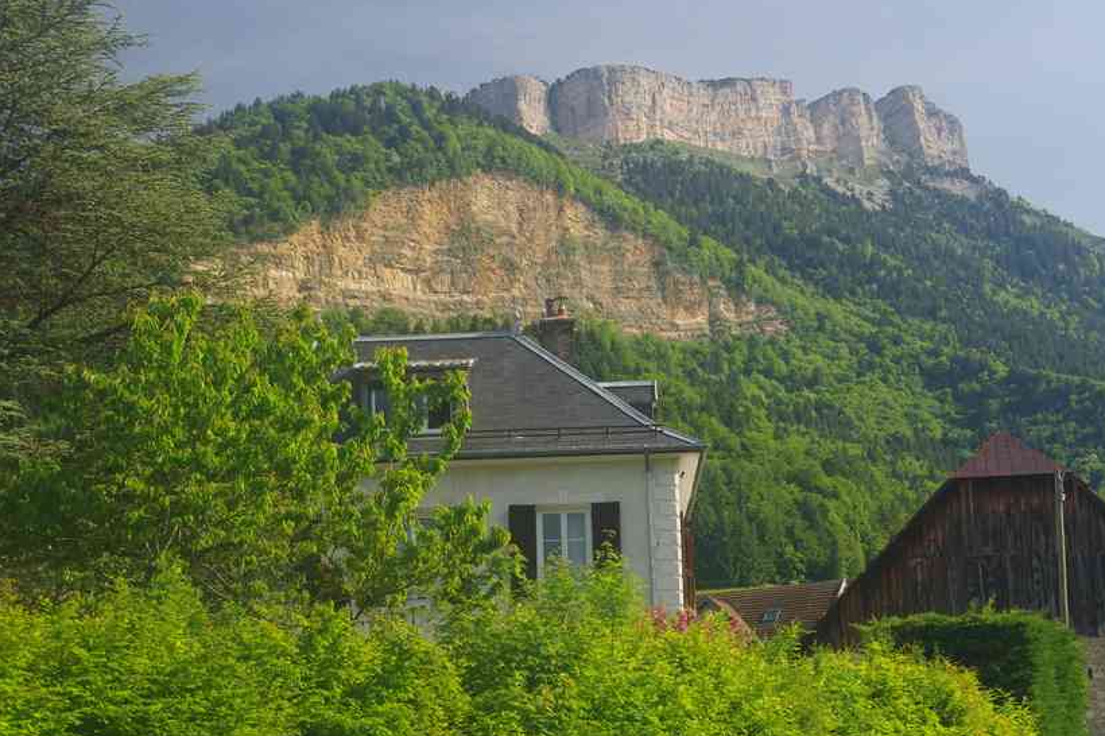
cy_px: 380
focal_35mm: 79
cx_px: 649
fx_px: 2412
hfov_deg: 25.8
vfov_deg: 17.3
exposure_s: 1/80
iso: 200
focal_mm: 43
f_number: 10
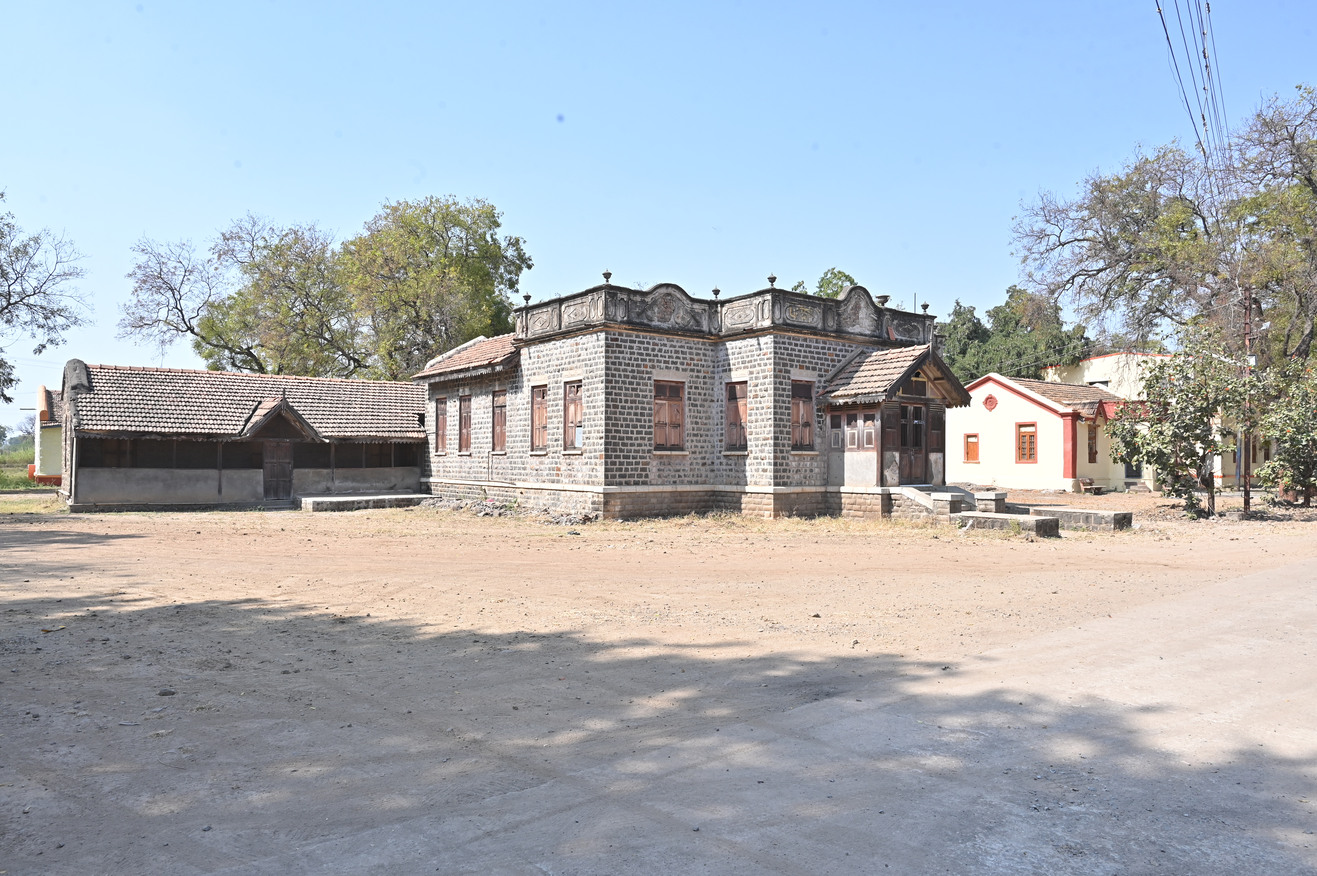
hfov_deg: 73.8
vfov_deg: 53.1
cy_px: 438
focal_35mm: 24
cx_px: 658
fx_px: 877
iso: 320
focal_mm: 24
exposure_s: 1/160
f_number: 13
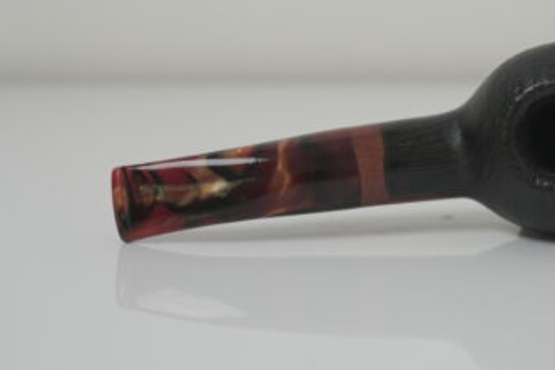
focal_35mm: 85
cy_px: 119
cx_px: 456
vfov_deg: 16.0
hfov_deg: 23.5
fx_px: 1310
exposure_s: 1/125
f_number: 5.6
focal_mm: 47
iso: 500
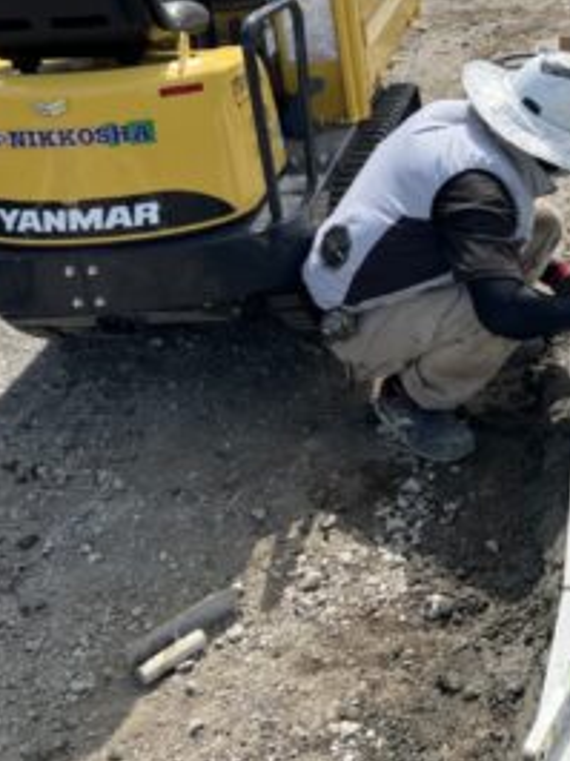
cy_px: 252
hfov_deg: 29.4
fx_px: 1034
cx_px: 524
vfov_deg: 40.0
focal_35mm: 47
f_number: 1.5
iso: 50
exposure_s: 1/2083
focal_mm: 5.7
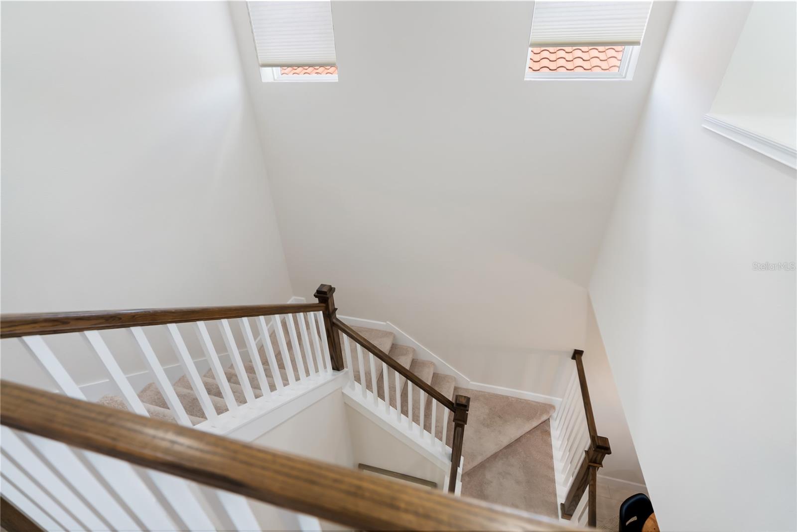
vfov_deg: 73.8
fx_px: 354
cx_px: 398
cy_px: 266
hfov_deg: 96.7
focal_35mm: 16
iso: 250
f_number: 2.8
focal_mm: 16
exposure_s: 1/125
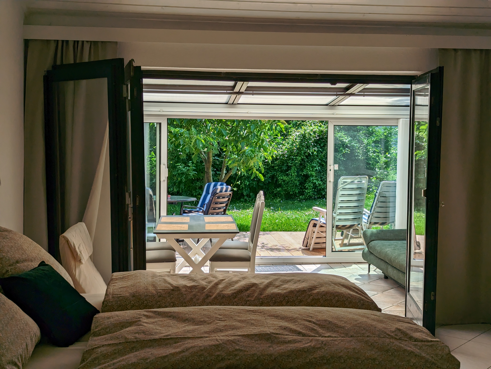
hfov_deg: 39.6
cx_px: 246
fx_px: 682
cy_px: 184
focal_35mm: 48
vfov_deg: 30.3
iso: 45
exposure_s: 1/1520
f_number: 1.85
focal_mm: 6.81
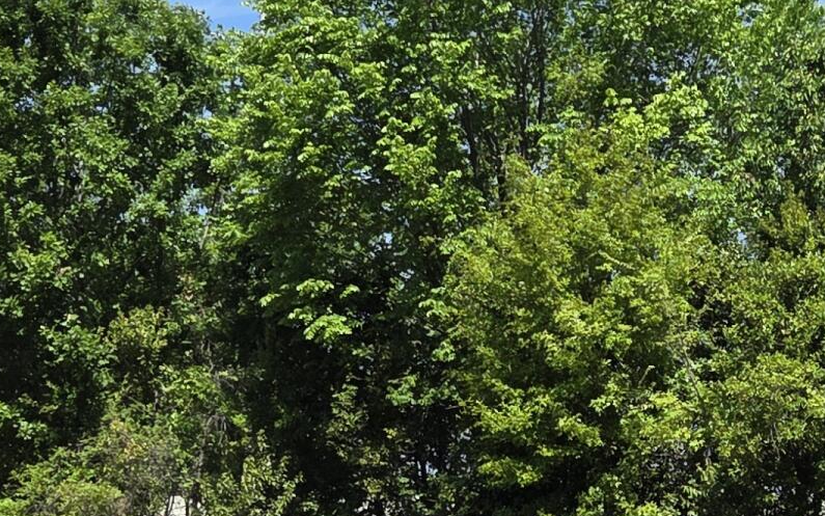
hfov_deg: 22.4
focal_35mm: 92
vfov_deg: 14.1
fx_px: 2069
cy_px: 403
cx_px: 610
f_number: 1.8
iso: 80
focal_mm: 5.4
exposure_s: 1/5261
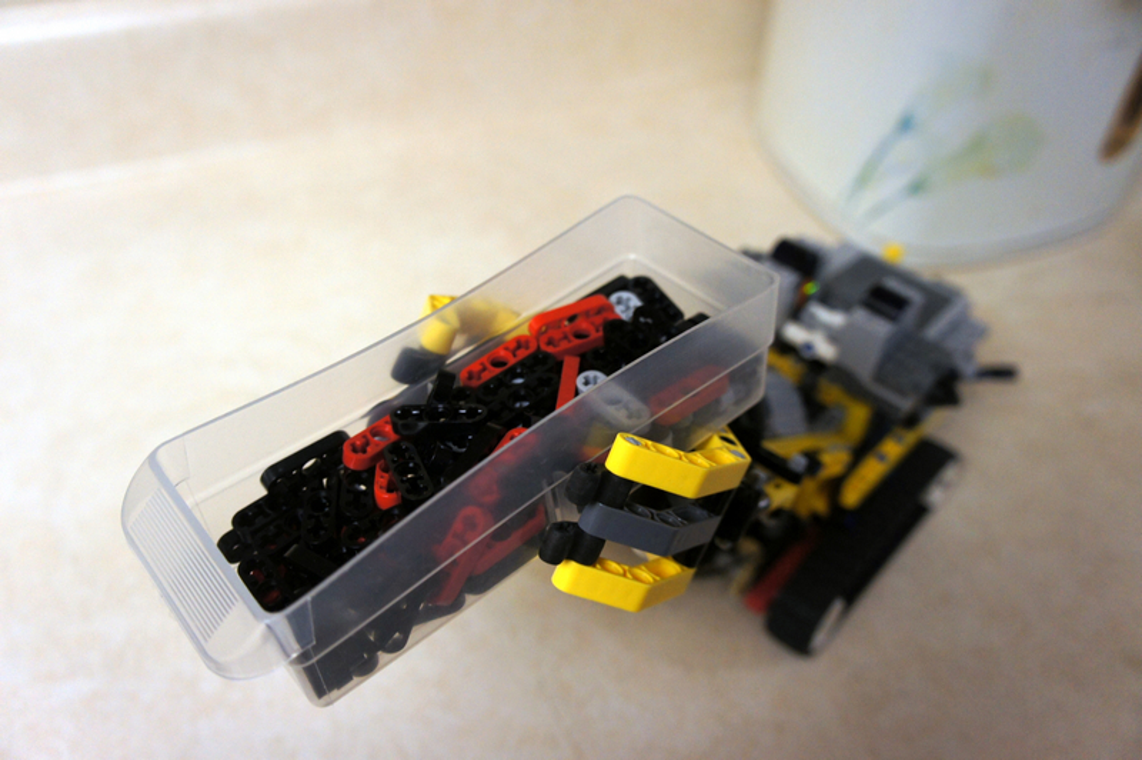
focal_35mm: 32
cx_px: 571
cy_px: 380
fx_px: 998
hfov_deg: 59.5
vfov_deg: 41.6
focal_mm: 21
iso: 800
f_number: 4
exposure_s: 1/40
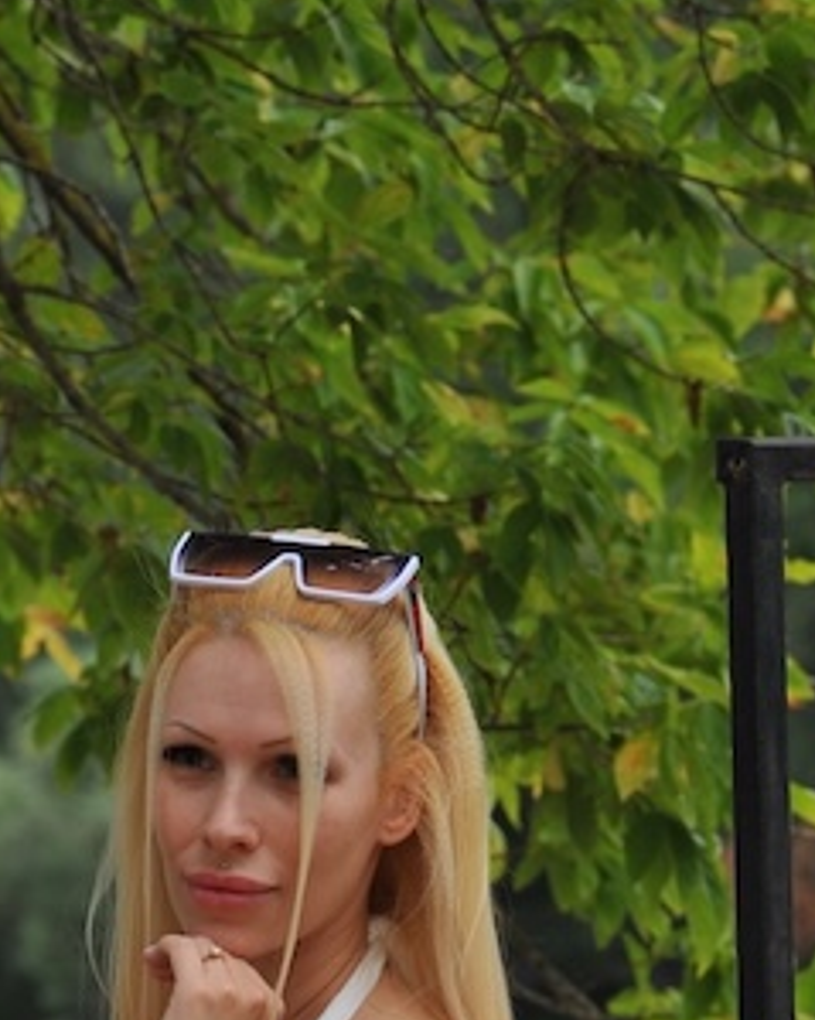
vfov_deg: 5.8
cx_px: 150
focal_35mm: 330
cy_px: 1682
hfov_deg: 4.7
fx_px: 9955
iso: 200
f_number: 6.3
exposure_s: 1/320
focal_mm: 105
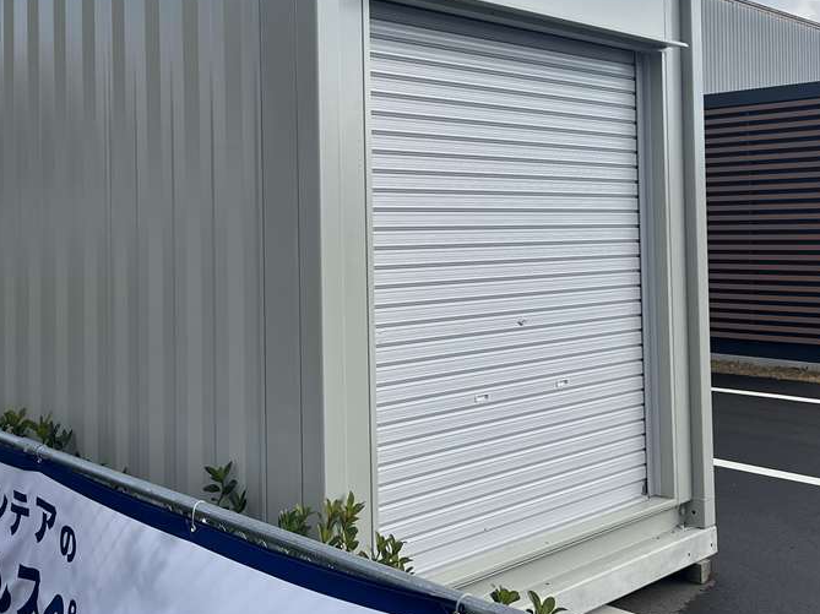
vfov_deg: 34.0
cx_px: 322
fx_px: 994
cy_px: 205
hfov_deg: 44.5
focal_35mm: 42
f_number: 1.6
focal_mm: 5.1
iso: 50
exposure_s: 1/2410
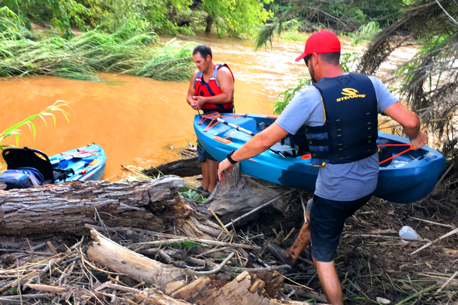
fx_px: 560
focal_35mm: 44
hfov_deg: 44.4
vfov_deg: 30.1
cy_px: 220
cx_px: 199
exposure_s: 1/120
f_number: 2.2
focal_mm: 4.15
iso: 40
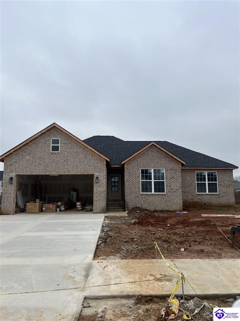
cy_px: 160
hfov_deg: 53.1
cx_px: 120
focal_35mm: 26
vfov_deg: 67.3
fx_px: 240
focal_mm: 5.7
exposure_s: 1/1972
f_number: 1.5
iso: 50
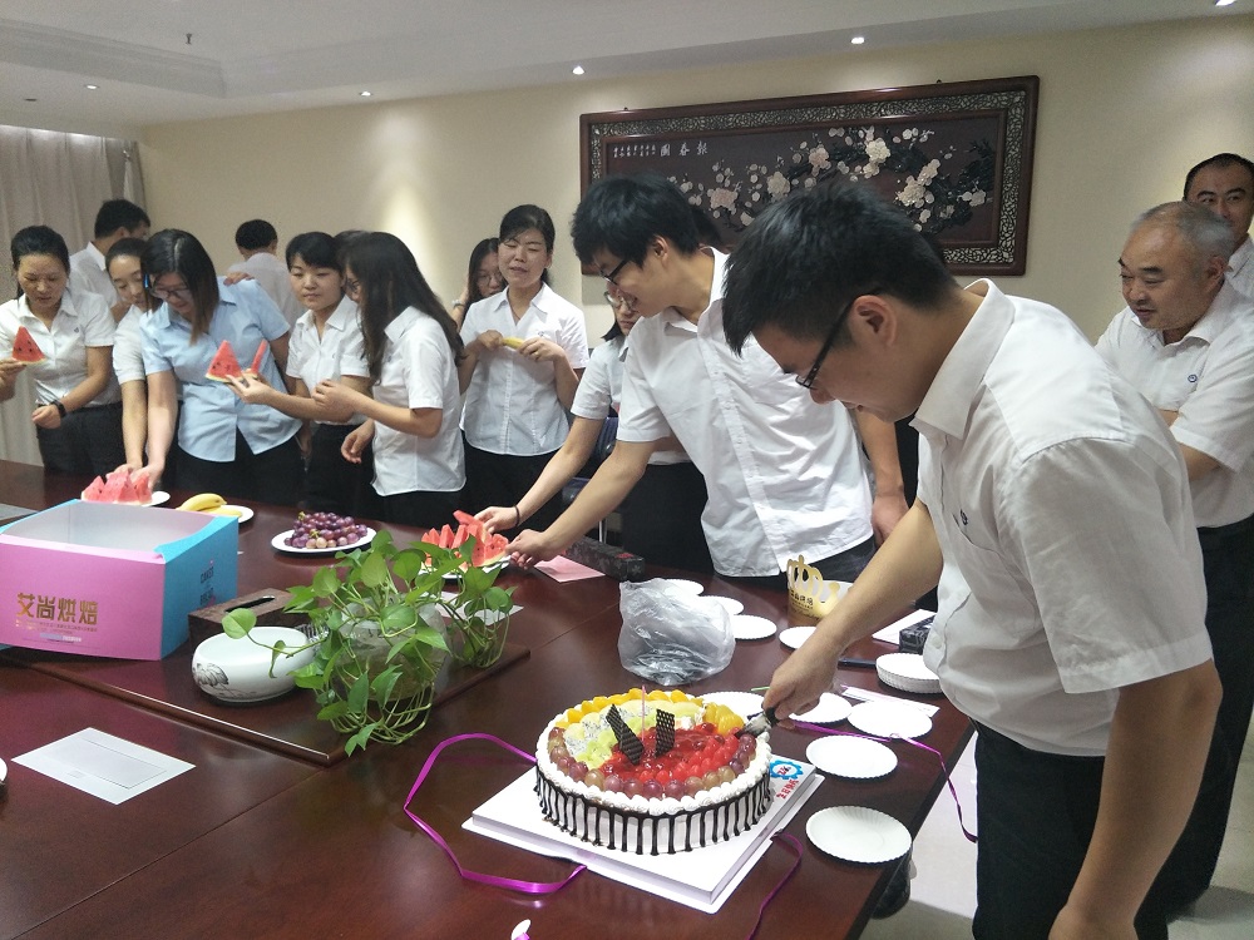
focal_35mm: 22
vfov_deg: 61.1
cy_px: 470
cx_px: 627
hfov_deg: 76.4
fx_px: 797
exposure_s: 1/33
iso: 322
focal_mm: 3.79
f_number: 1.7
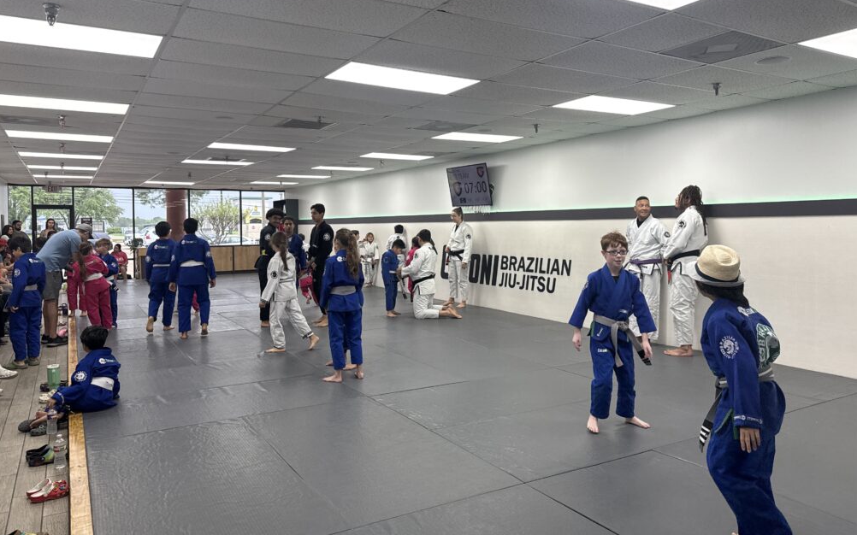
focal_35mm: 26
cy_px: 234
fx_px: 607
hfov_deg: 70.4
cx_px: 435
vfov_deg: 47.5
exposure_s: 1/236
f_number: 1.78
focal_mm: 6.76
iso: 200
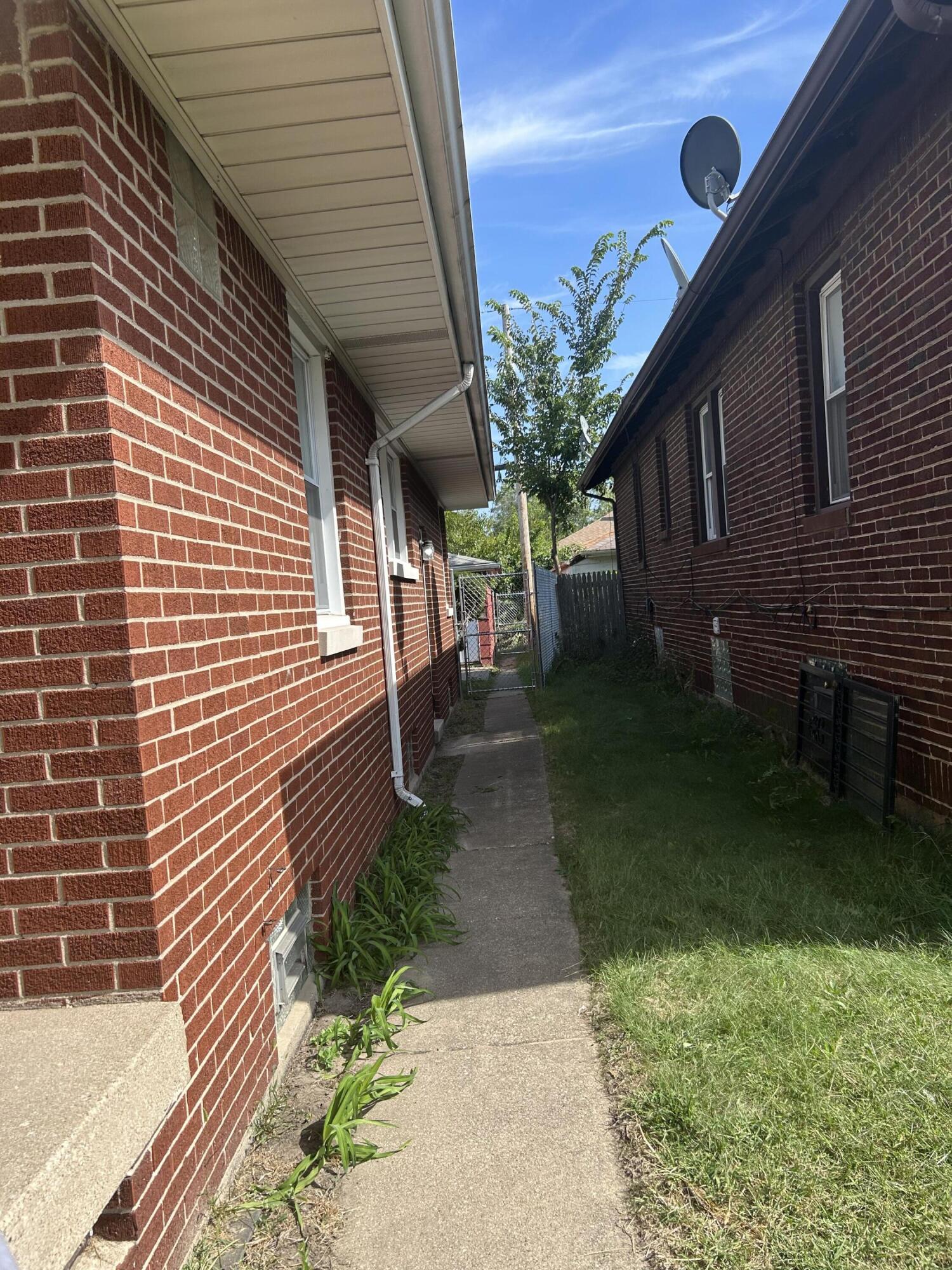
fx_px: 953
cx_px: 476
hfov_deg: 53.1
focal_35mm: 26
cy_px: 635
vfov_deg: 67.3
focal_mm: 5.7
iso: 50
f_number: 1.5
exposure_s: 1/2045
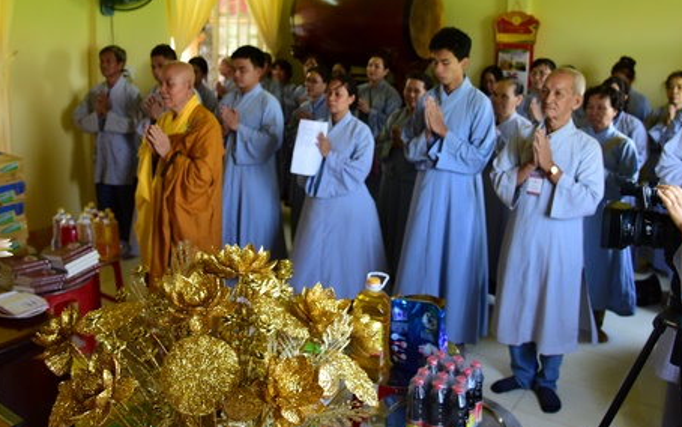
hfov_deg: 55.3
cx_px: 314
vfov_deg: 35.8
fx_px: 651
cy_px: 126
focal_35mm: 35
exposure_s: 1/200
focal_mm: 24
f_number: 4
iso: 1600
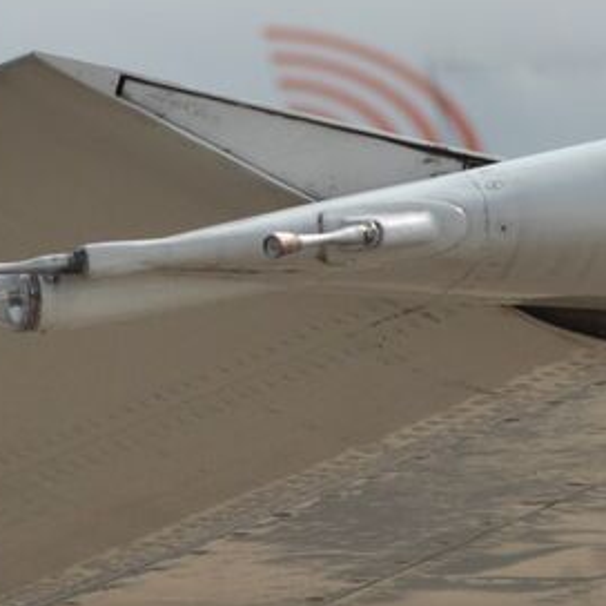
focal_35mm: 1018
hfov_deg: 1.7
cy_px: 207
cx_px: 1286
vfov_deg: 1.7
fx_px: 20163
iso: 200
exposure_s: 1/1000
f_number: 8
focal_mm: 170
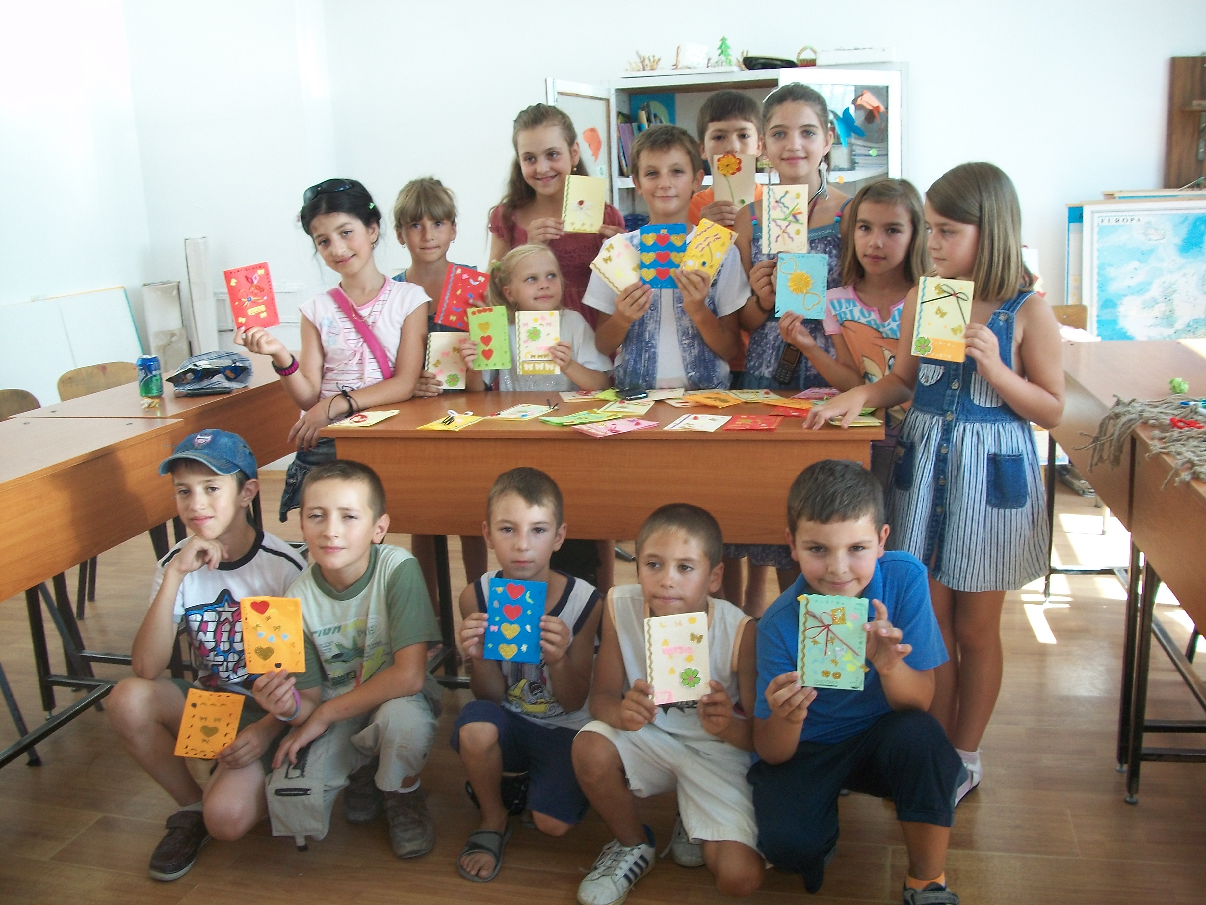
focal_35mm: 32
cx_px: 603
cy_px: 452
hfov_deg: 56.8
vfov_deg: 44.2
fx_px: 1115
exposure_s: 1/80
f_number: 2.9
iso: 80
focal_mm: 5.7
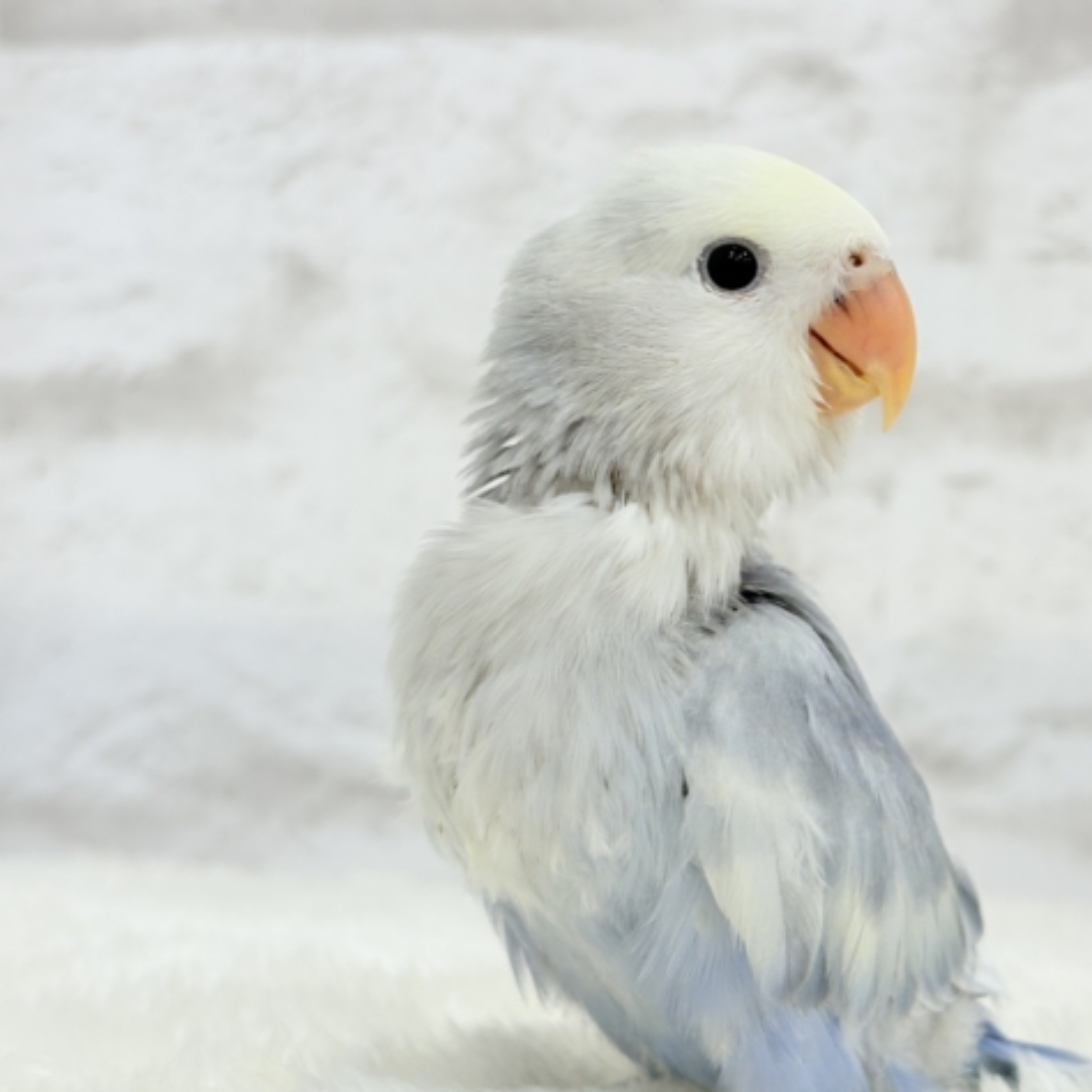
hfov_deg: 27.5
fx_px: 2213
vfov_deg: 27.7
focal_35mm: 62
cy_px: 541
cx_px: 735
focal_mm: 5.96
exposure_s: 1/50
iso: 32
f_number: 1.6
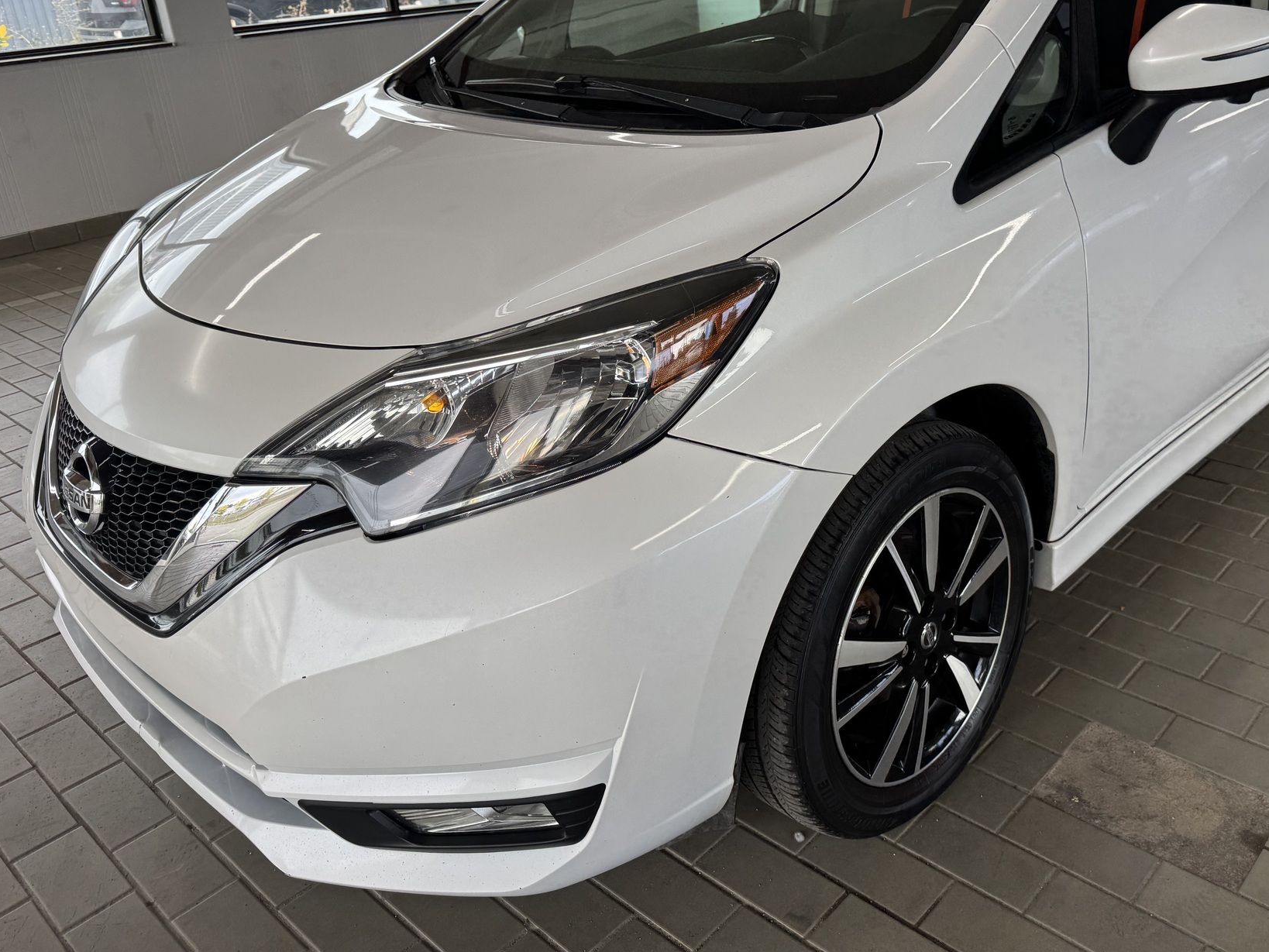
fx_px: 1100
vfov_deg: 46.4
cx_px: 778
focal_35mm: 30
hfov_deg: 59.3
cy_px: 359
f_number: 1.78
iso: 64
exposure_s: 1/273
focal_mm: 6.76
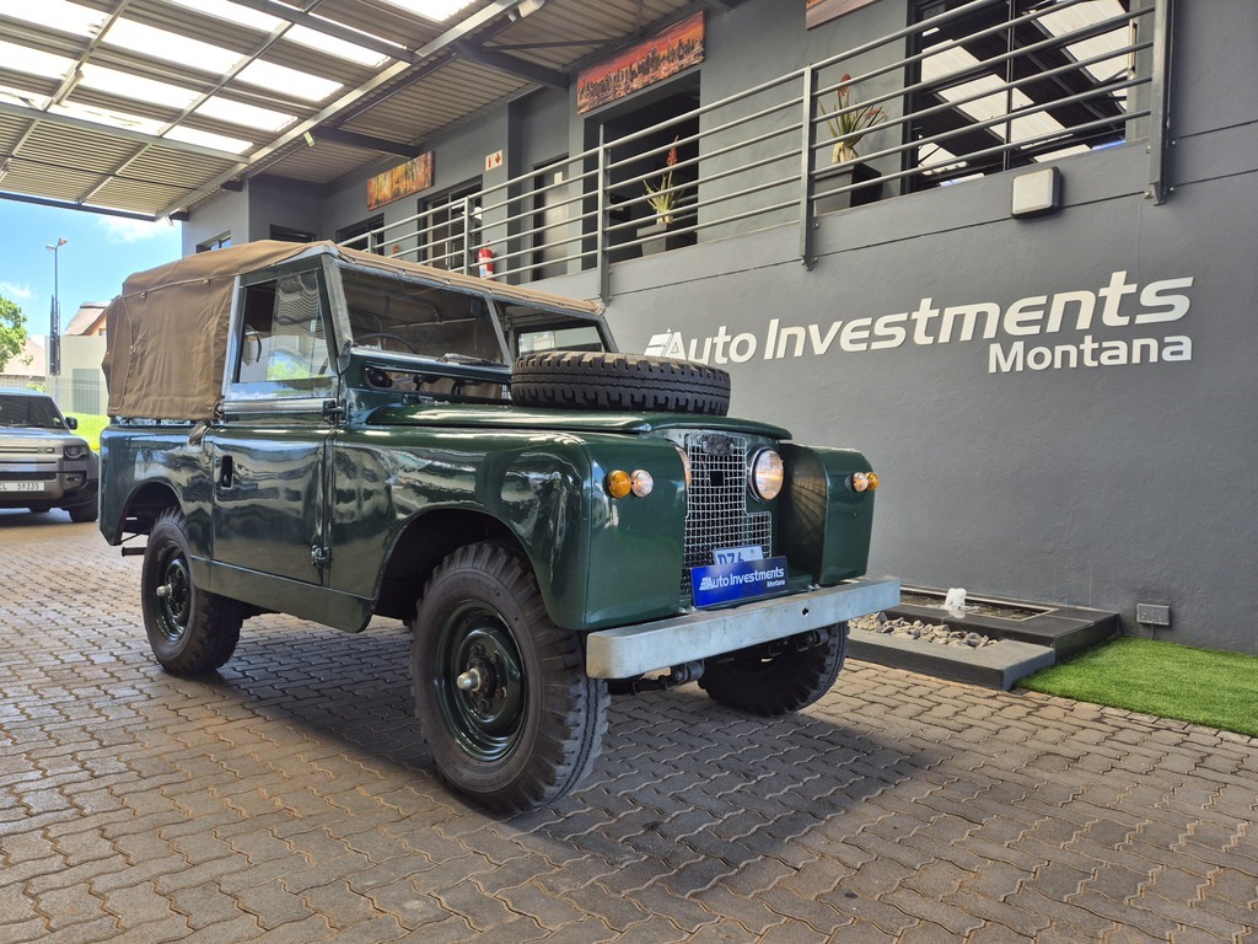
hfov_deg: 73.9
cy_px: 472
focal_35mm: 23
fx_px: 836
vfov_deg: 58.9
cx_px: 629
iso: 32
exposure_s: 1/180
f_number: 1.8
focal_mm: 5.4
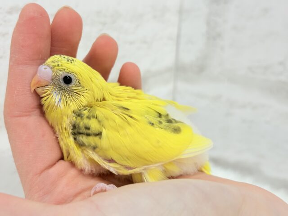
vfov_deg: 28.0
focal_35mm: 52
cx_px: 144
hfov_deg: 36.8
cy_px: 108
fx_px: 433
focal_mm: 5.96
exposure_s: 1/100
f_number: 1.6
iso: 80
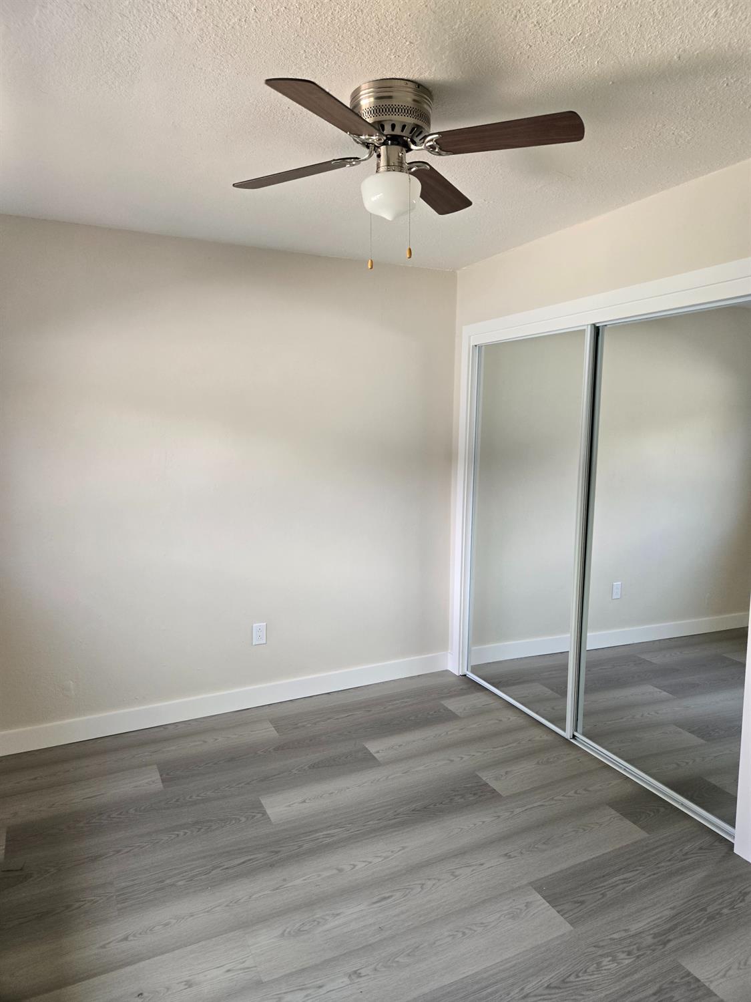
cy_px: 501
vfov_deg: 73.9
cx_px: 376
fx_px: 665
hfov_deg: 58.9
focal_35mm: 23
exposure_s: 1/120
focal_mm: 5.4
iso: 160
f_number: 1.8
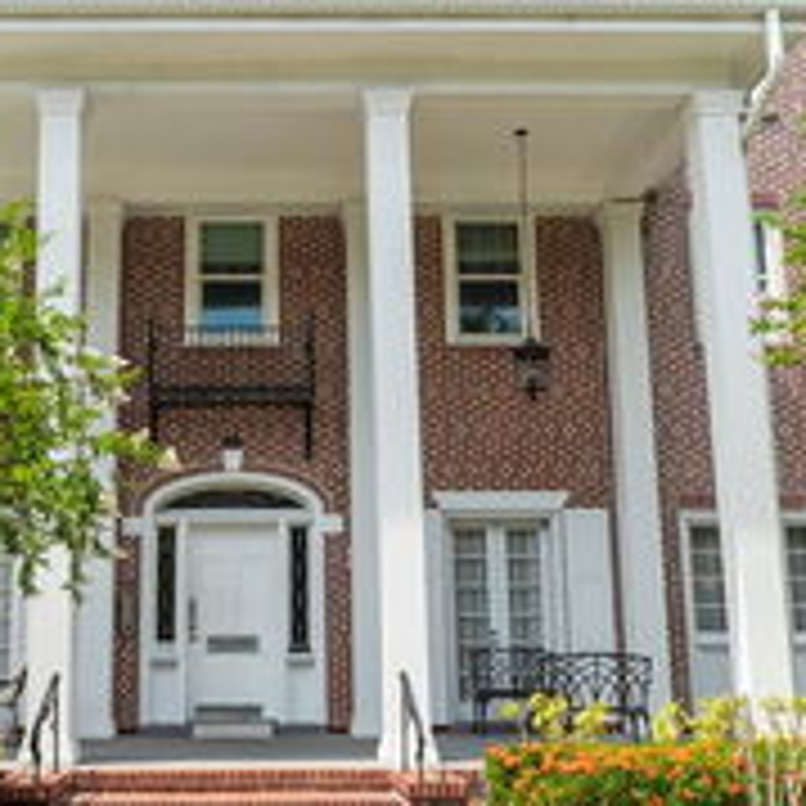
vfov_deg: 40.9
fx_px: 1080
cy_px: 446
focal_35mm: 41
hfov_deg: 40.2
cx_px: 243
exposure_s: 1/125
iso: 250
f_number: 9
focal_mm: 18
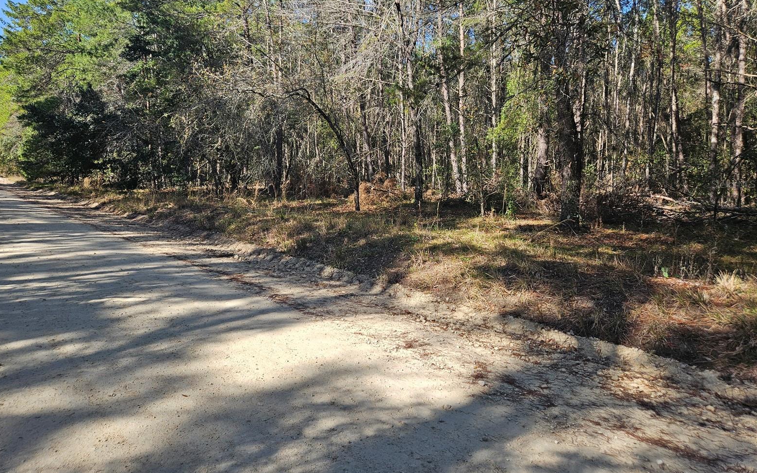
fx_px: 516
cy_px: 184
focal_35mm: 25
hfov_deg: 72.5
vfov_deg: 48.9
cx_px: 369
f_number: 1.8
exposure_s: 1/1105
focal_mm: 5.4
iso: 50
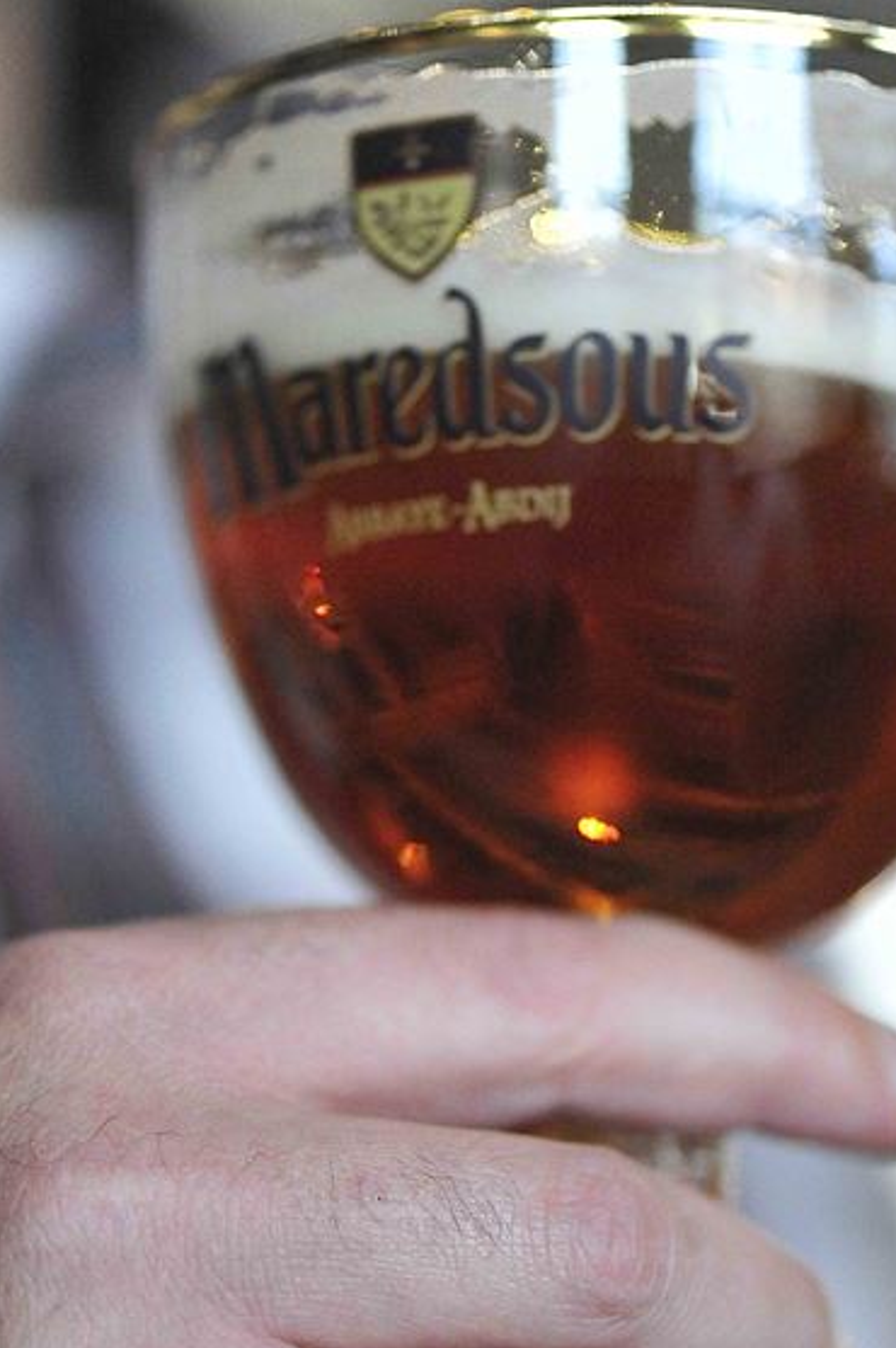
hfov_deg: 9.4
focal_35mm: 145
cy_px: 890
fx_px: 5420
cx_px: 570
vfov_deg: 14.1
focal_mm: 105
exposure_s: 1/1000
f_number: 3.2
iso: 6400
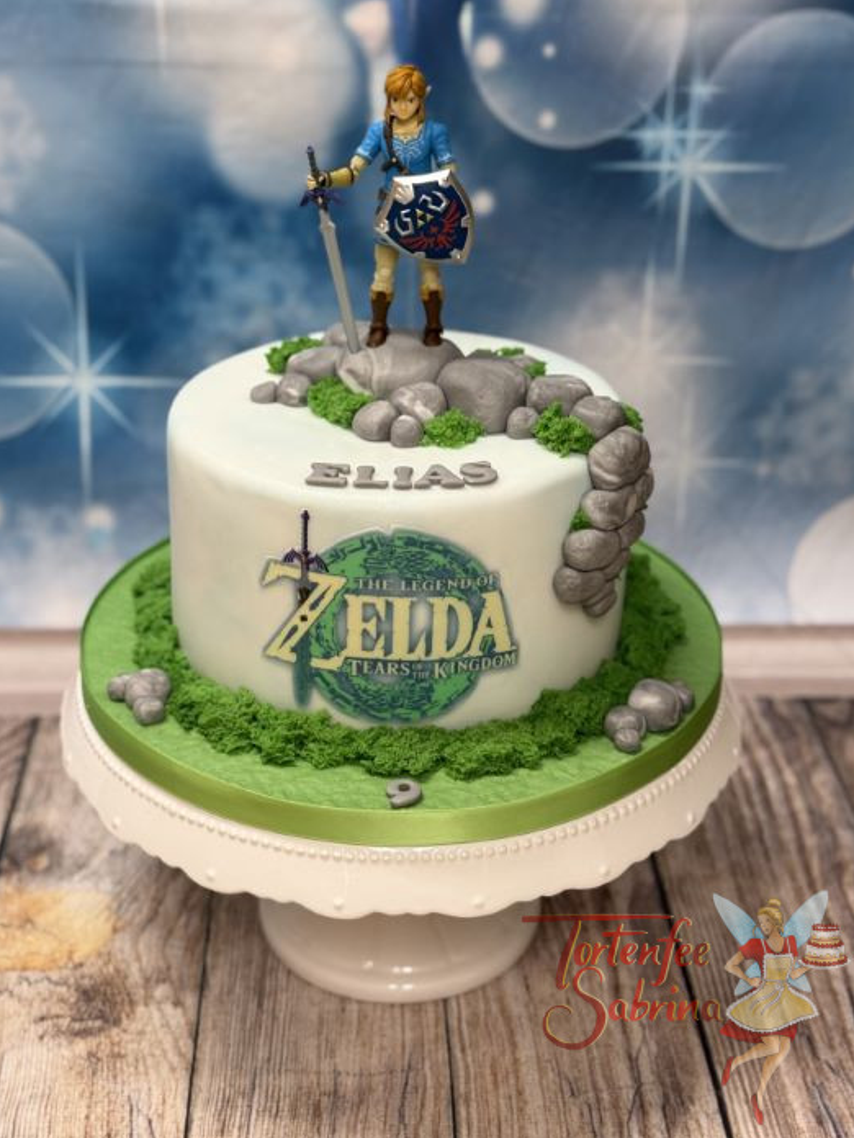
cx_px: 412
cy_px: 520
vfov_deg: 36.1
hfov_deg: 27.5
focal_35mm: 53
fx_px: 1743
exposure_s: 1/50
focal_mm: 6.76
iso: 64
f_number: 1.78
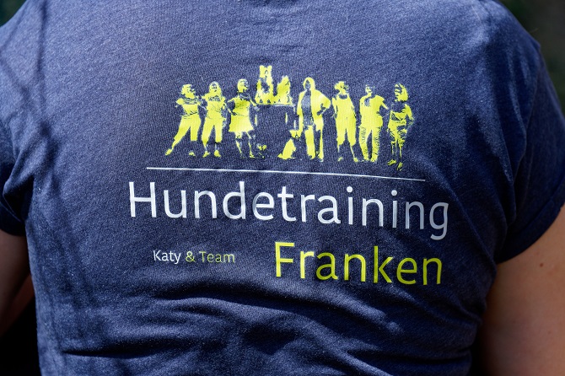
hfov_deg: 10.3
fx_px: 3137
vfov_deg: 6.9
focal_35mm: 200
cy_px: 188
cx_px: 282
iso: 400
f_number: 5
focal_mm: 200
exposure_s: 1/1250
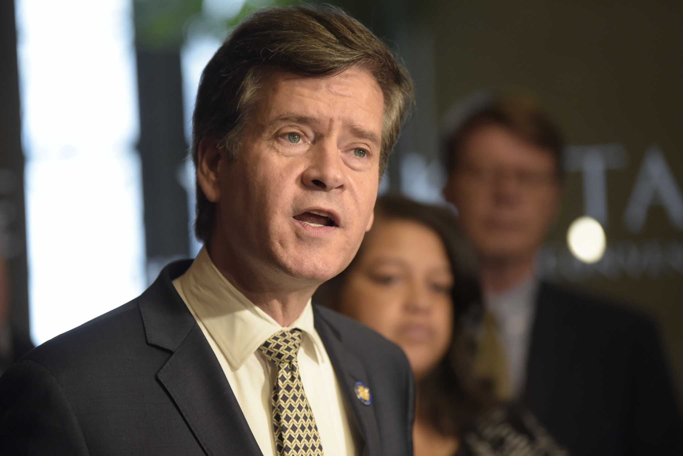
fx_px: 2657
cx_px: 342
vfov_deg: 9.8
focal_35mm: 140
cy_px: 228
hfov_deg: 14.6
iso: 2500
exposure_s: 1/160
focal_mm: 140
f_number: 2.8
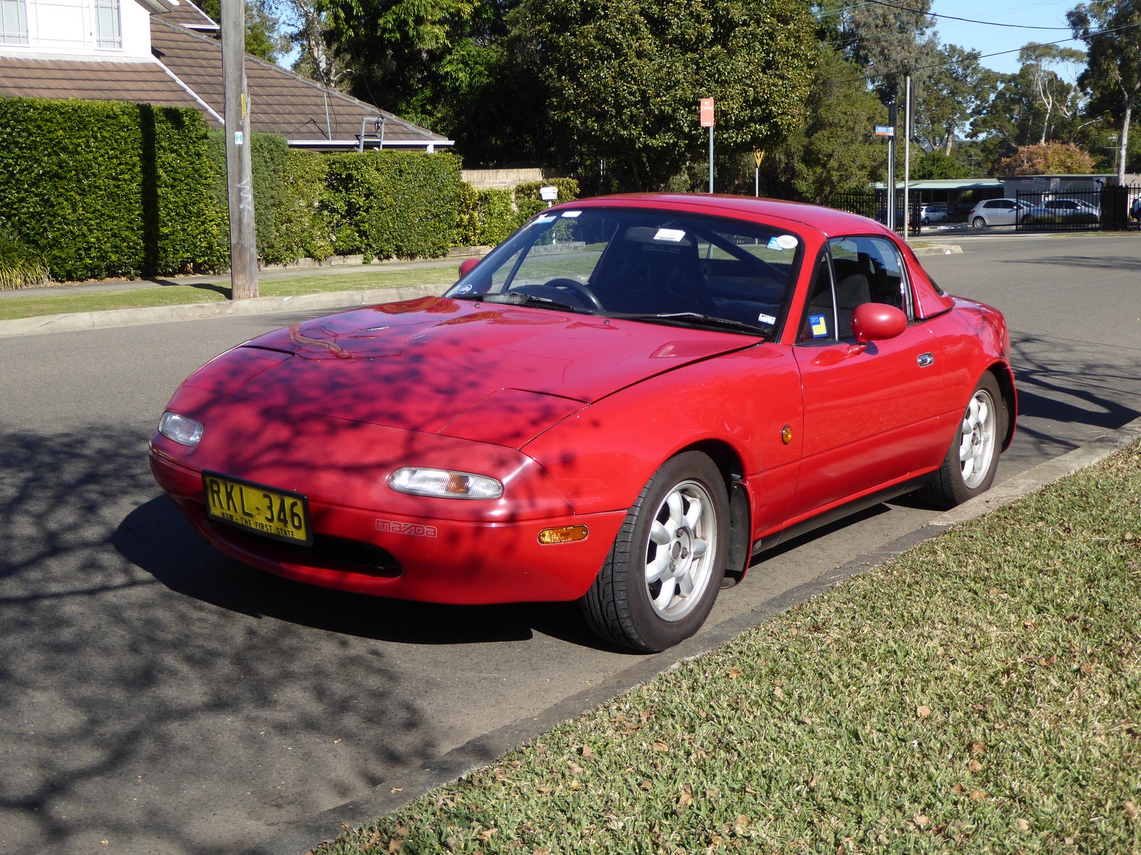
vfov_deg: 29.7
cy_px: 428
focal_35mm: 49
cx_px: 570
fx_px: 1615
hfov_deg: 38.9
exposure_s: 1/500
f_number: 4
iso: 100
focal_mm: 8.4
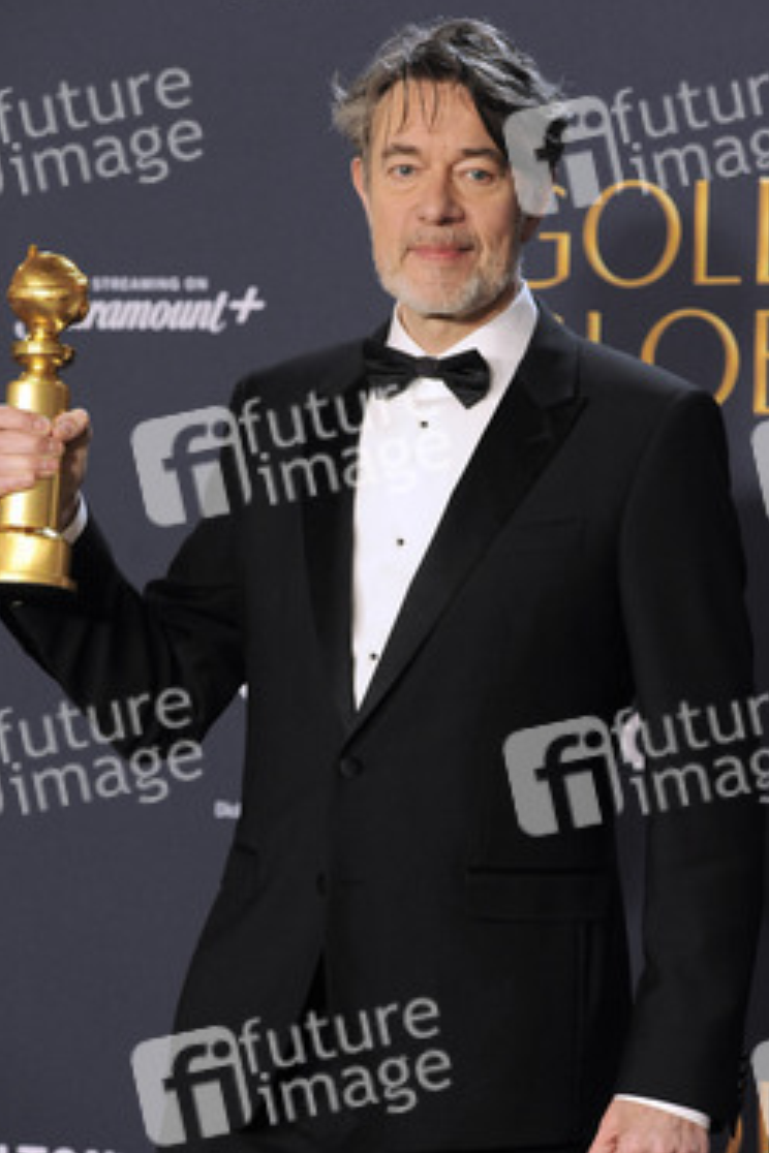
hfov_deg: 8.8
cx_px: 383
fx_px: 4998
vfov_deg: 13.2
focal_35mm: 156
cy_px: 607
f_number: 5
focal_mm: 145
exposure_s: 1/125
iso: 2500
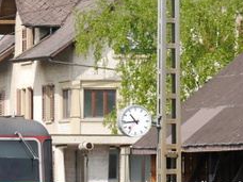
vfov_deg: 2.8
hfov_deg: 3.7
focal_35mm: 536
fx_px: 3763
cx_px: -184
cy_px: 201
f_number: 6.3
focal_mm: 61
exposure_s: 1/320
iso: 160
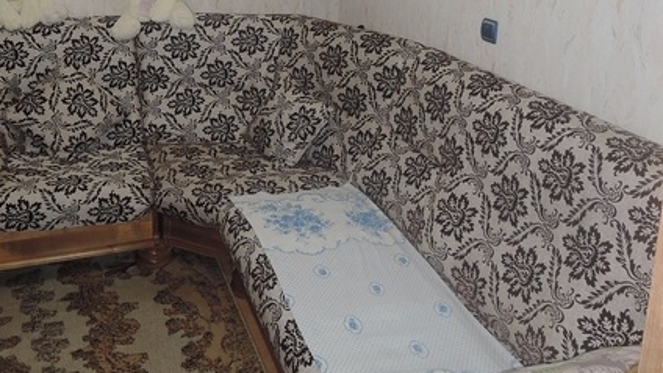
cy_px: 27
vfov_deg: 30.4
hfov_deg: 54.0
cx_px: 314
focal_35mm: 37
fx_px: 651
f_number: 2.8
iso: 200
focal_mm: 5.1
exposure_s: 1/30
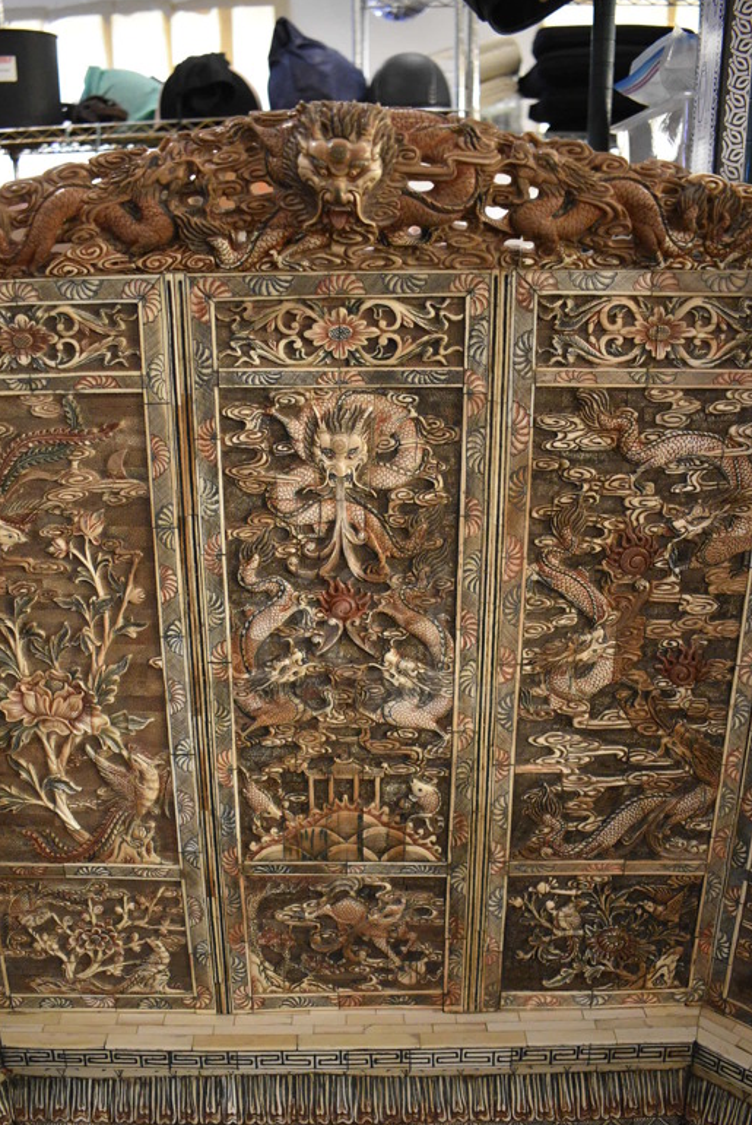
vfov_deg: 58.5
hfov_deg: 41.2
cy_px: 636
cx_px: 349
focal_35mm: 32
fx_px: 1000
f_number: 3.5
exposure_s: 1/125
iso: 2200
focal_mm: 18
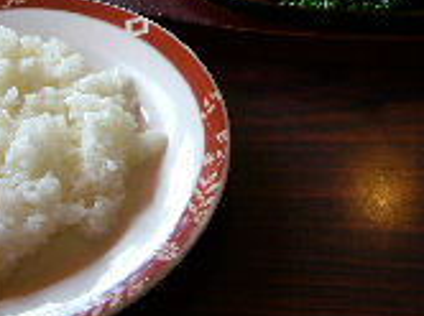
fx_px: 905
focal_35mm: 74
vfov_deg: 19.4
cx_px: 184
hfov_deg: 26.3
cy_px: 13
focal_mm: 5.8
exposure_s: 1/80
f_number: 2.8
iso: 80
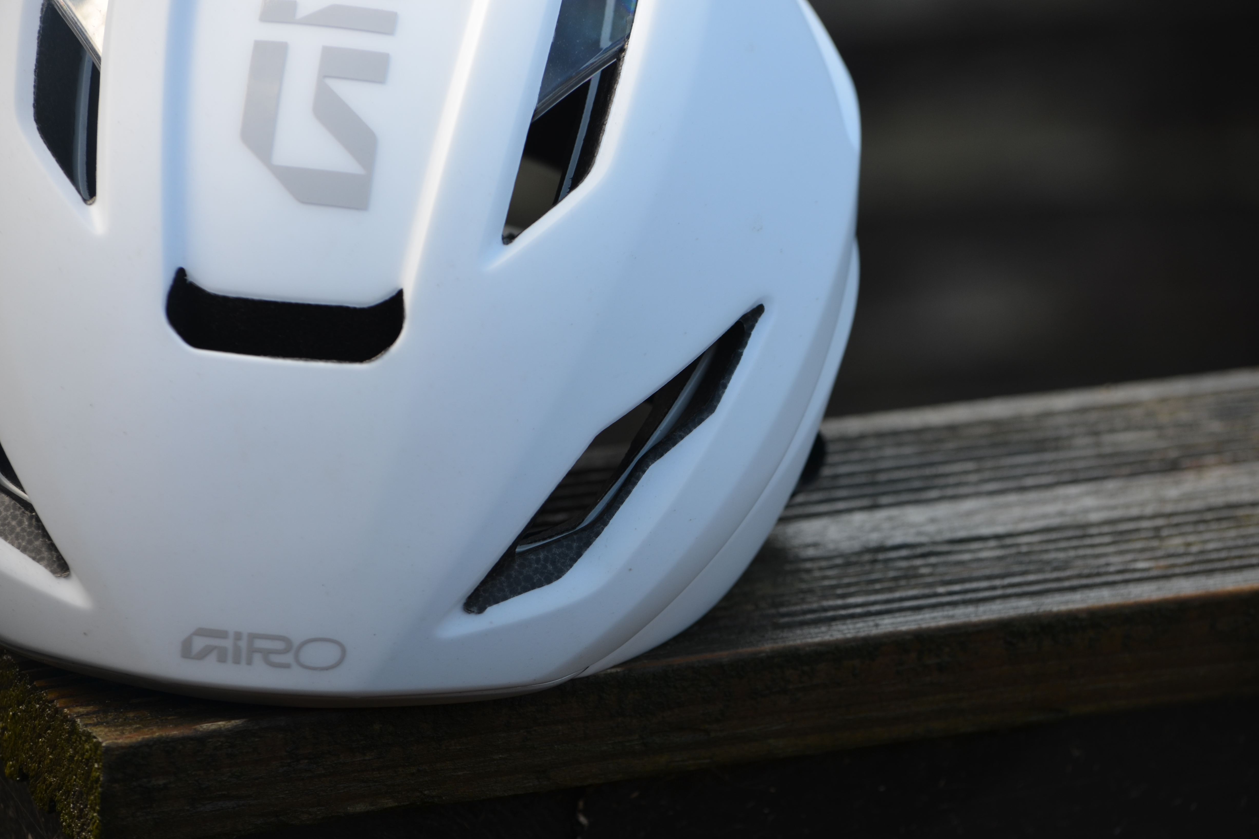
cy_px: 420
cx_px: 633
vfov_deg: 7.6
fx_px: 6330
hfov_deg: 11.4
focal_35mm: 181
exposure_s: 1/160
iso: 200
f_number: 6.3
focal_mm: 120
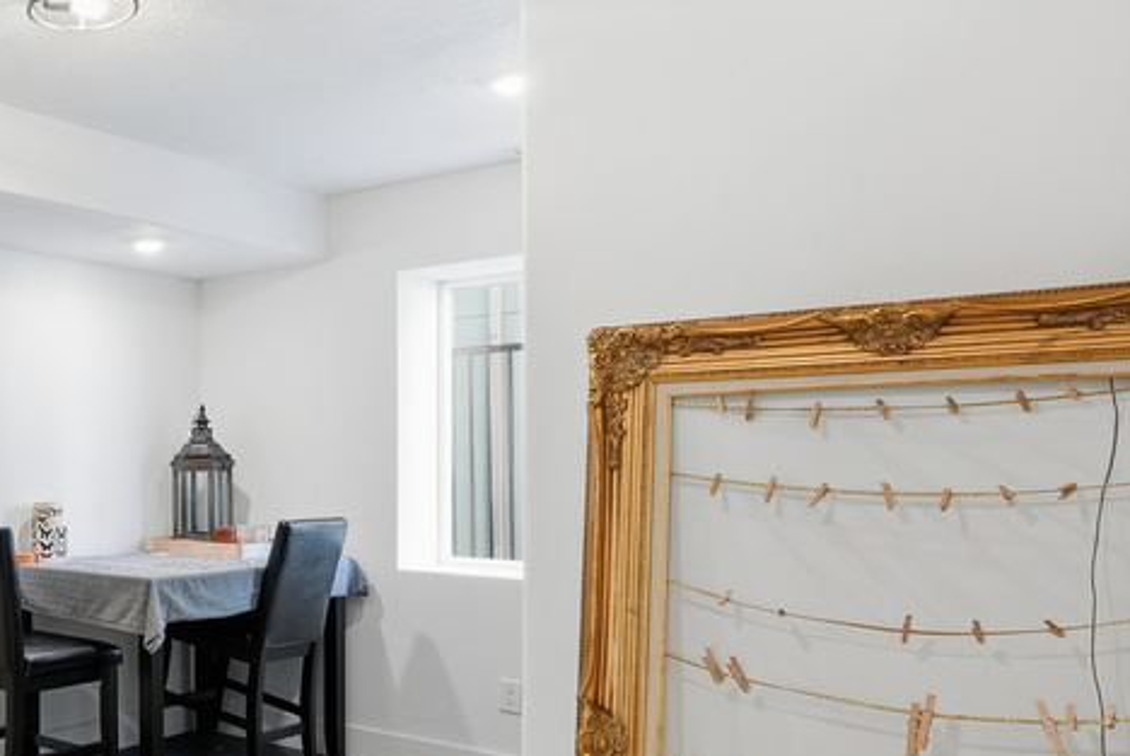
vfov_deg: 37.8
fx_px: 1100
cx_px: -82
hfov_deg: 43.5
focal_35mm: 35
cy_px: 459
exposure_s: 1/30
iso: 500
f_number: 9
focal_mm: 16
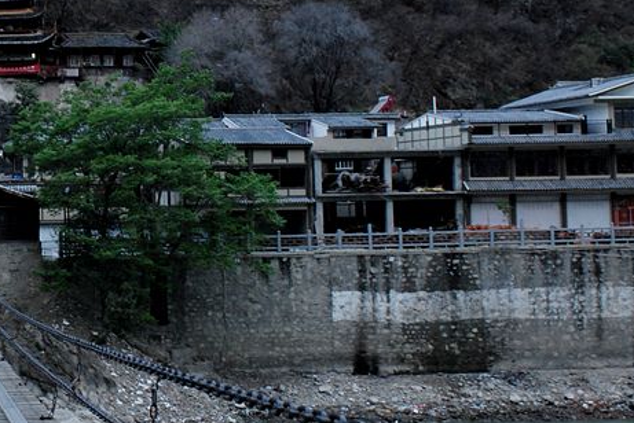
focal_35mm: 80
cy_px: 109
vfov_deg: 17.0
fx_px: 1410
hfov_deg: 23.8
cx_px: -61
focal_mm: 24
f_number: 8
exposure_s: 1/30
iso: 560
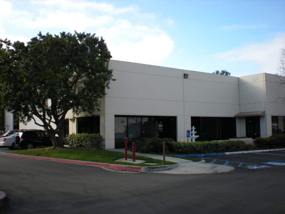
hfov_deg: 49.0
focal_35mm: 38
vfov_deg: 37.7
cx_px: 142
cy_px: 107
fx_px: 313
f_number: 4.6
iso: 64
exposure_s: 1/227
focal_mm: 6.3
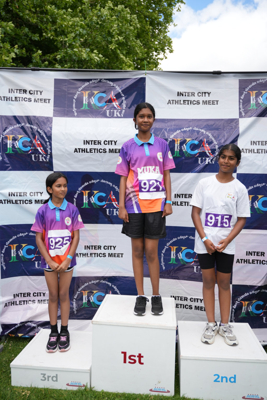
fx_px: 330
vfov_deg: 62.4
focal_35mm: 30
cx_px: 134
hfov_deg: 44.0
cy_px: 200
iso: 250
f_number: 2.8
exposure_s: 1/2000
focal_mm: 29.7
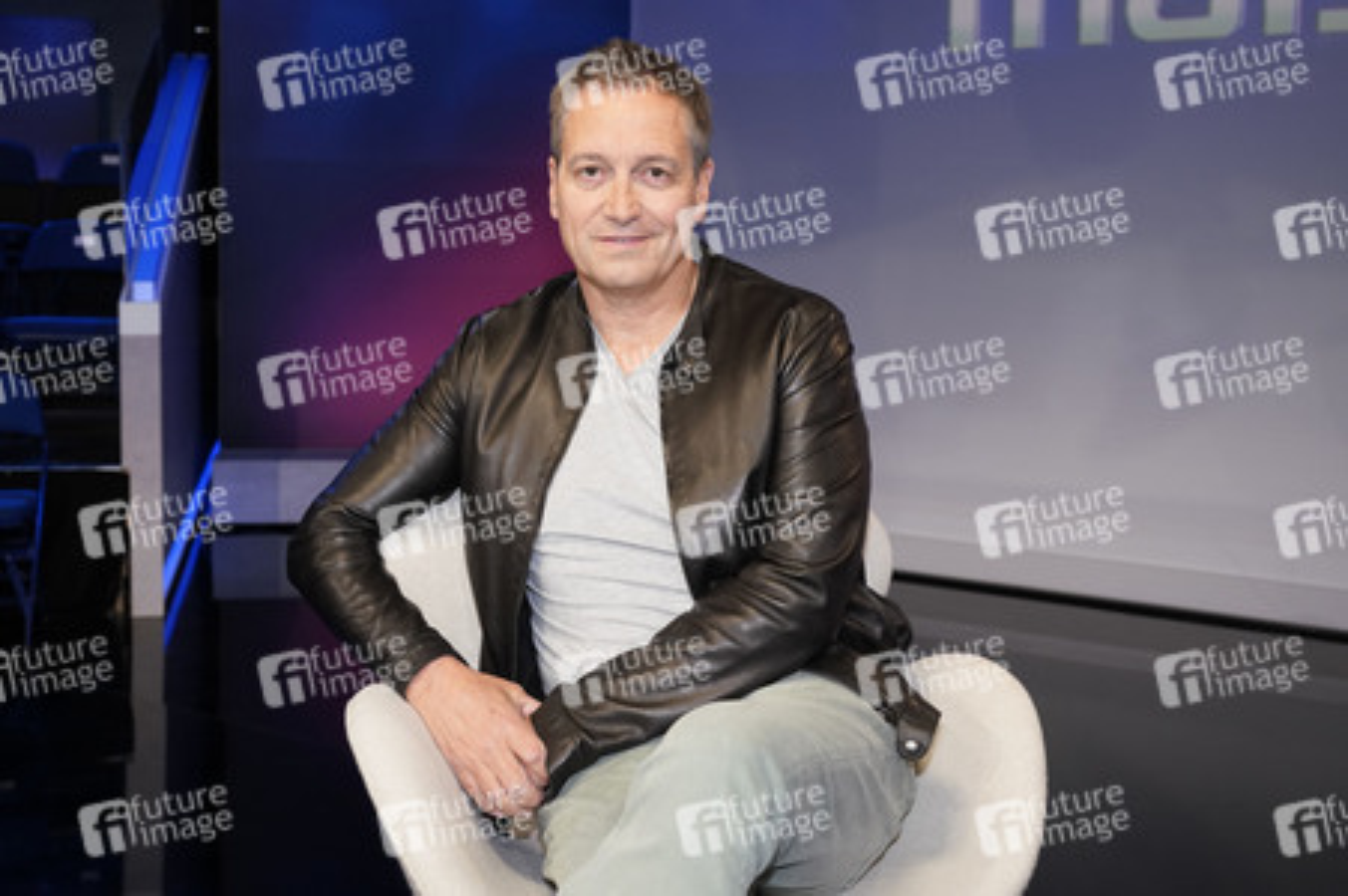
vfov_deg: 35.9
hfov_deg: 51.9
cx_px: 674
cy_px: 448
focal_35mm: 37
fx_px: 1384
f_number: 5
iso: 2000
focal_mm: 37
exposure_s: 1/160
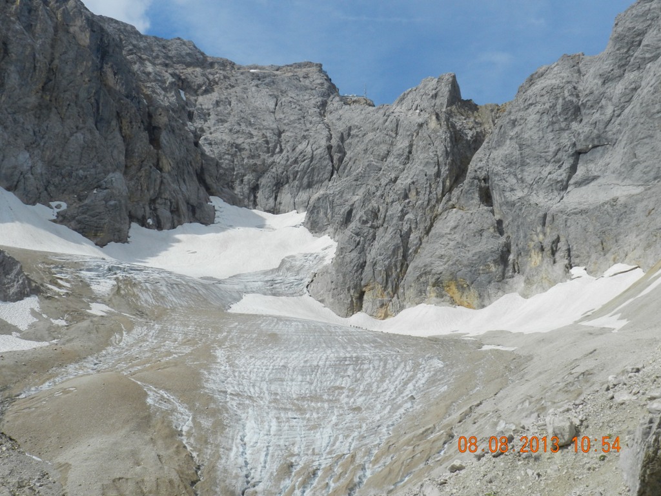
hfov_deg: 49.0
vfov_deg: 37.7
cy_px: 248
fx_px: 726
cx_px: 330
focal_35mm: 38
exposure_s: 1/1250
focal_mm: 6.7
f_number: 5.6
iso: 160
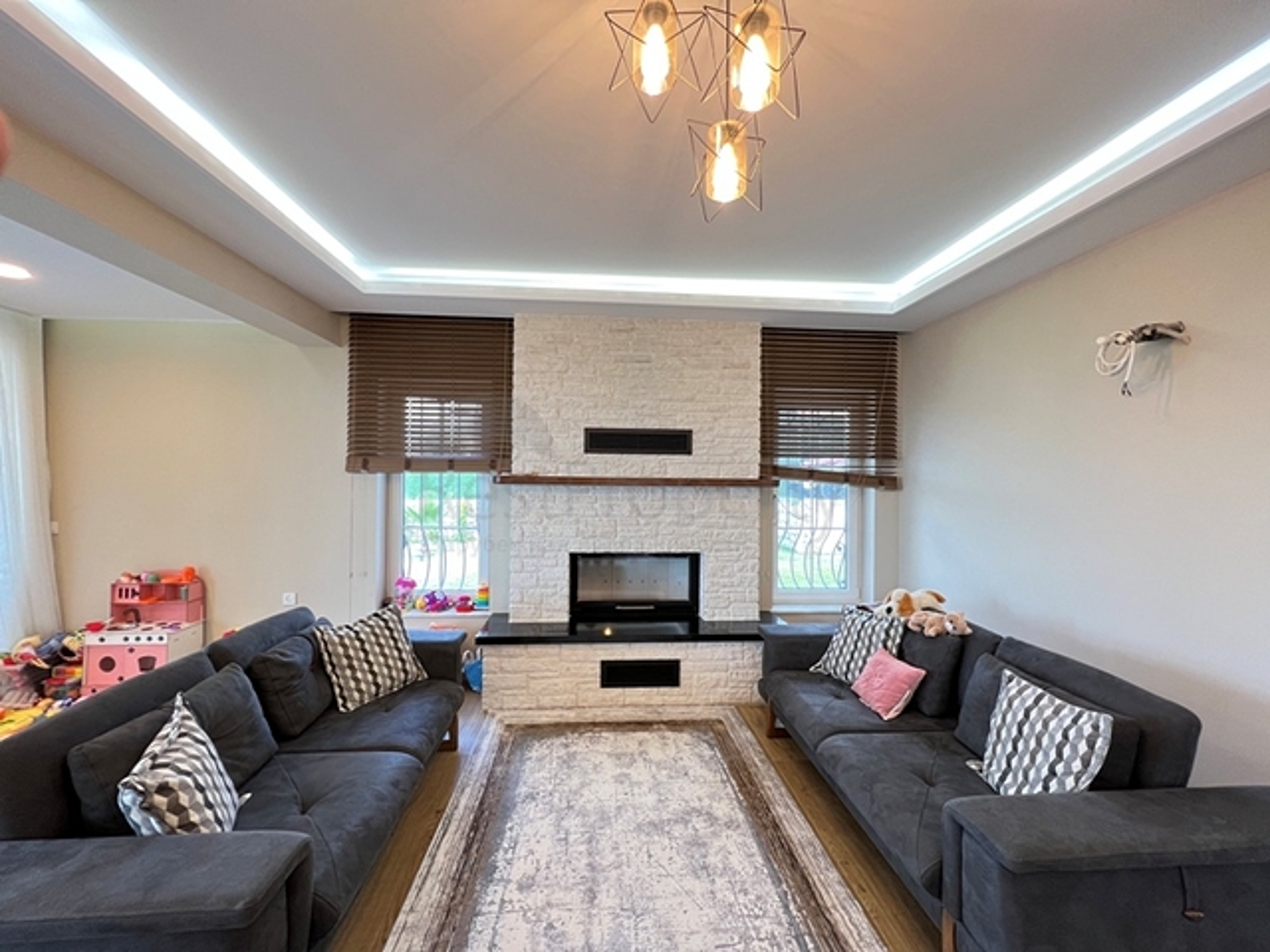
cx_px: 635
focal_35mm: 13
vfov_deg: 89.9
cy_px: 476
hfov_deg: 106.2
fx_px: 477
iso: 125
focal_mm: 1.57
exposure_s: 1/50
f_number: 1.8
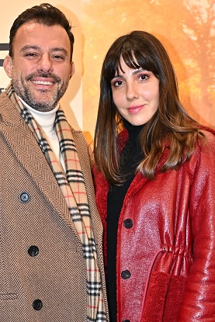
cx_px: 60
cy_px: 321
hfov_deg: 16.2
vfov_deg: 23.2
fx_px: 752
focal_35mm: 84
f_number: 3.5
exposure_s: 1/200
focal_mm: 31
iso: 1000
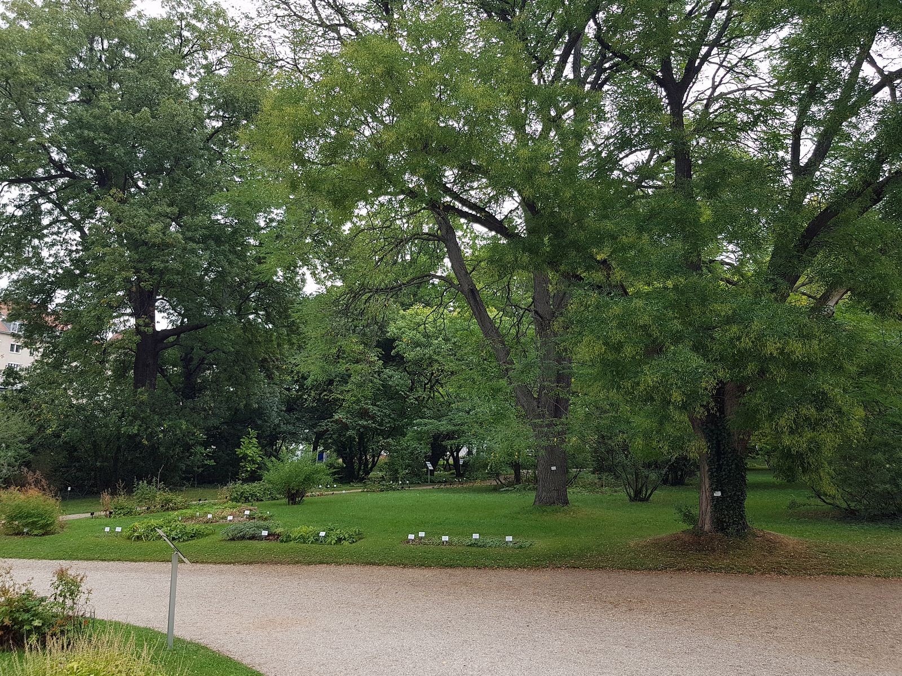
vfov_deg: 53.1
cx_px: 451
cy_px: 338
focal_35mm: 26
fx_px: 677
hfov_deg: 67.3
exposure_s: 1/383
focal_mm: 4.2
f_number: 1.7
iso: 50
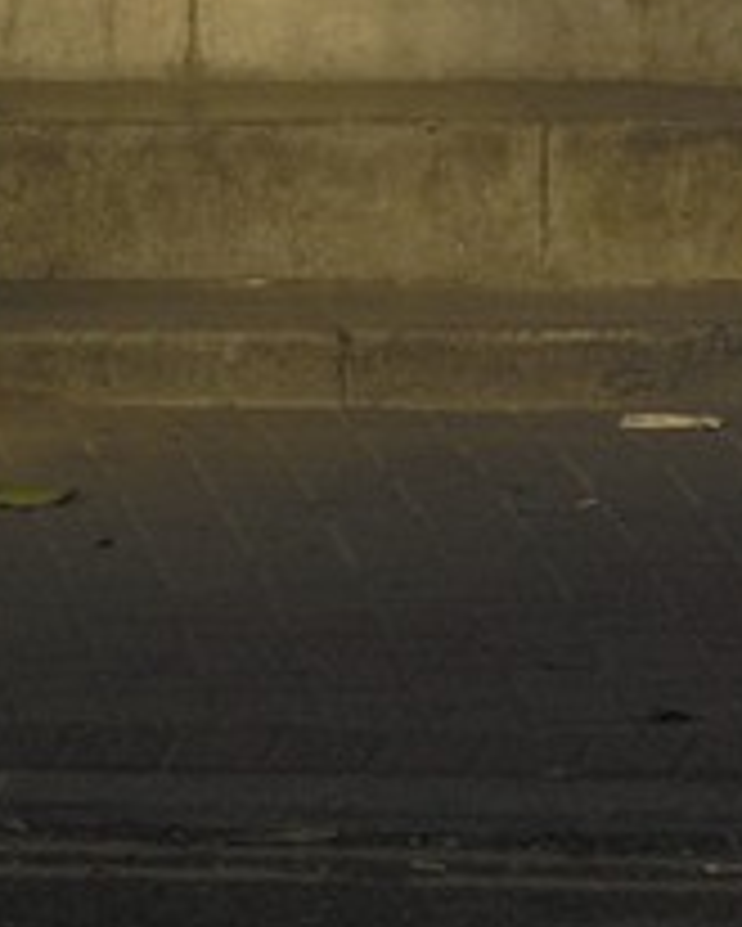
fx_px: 15580
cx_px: -621
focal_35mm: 568
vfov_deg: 3.3
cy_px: -2565
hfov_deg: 2.7
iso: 100
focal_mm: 52
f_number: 9
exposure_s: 1/320
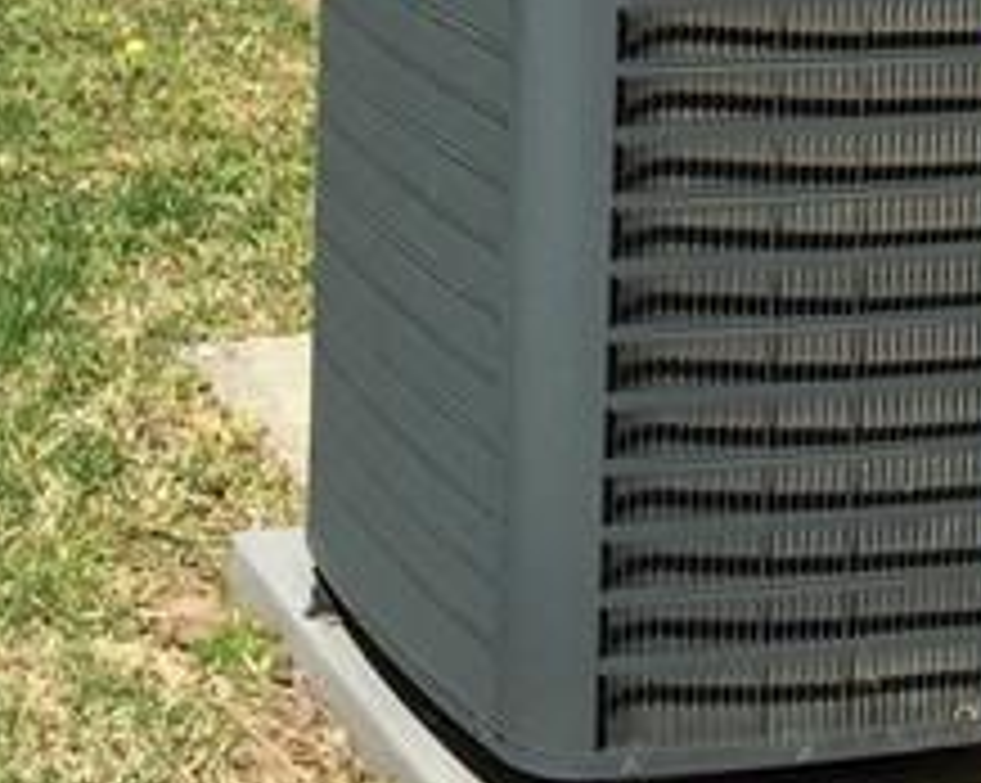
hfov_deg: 14.4
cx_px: 184
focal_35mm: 133
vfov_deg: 10.9
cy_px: -621
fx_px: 3858
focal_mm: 4.15
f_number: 2.2
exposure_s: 1/2083
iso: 32
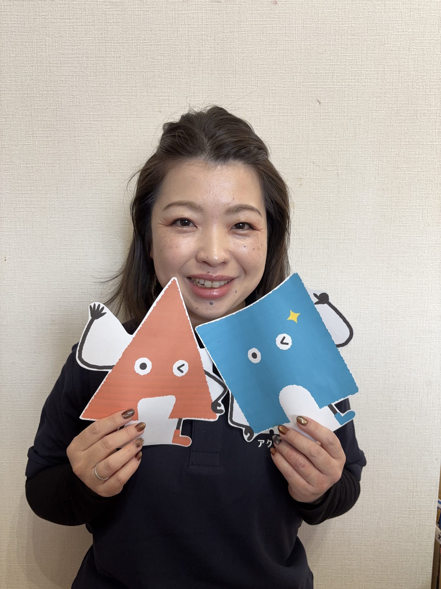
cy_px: 294
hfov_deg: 53.1
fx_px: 442
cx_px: 220
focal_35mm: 26
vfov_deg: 67.3
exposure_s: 1/82
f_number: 1.6
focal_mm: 5.96
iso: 125
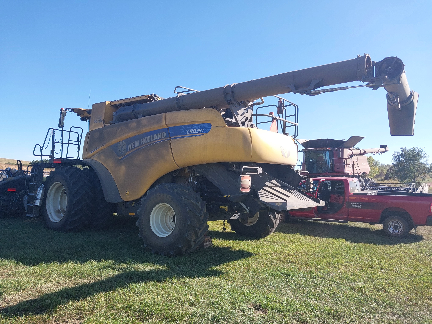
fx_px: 337
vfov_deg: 51.4
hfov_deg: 65.3
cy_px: 162
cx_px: 216
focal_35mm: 27
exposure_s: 1/354
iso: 20
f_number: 1.8
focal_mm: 4
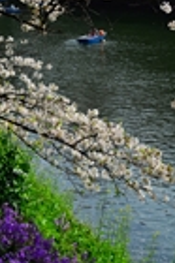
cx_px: 57
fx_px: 753
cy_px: -32
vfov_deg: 19.0
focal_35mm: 103
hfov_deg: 13.2
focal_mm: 36
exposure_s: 1/400
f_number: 10
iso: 200
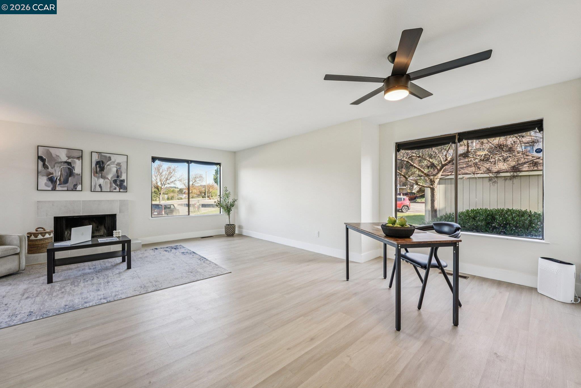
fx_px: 226
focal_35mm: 14
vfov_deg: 81.2
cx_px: 290
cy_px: 194
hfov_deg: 104.3
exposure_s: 1/100
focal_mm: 14
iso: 640
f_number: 8
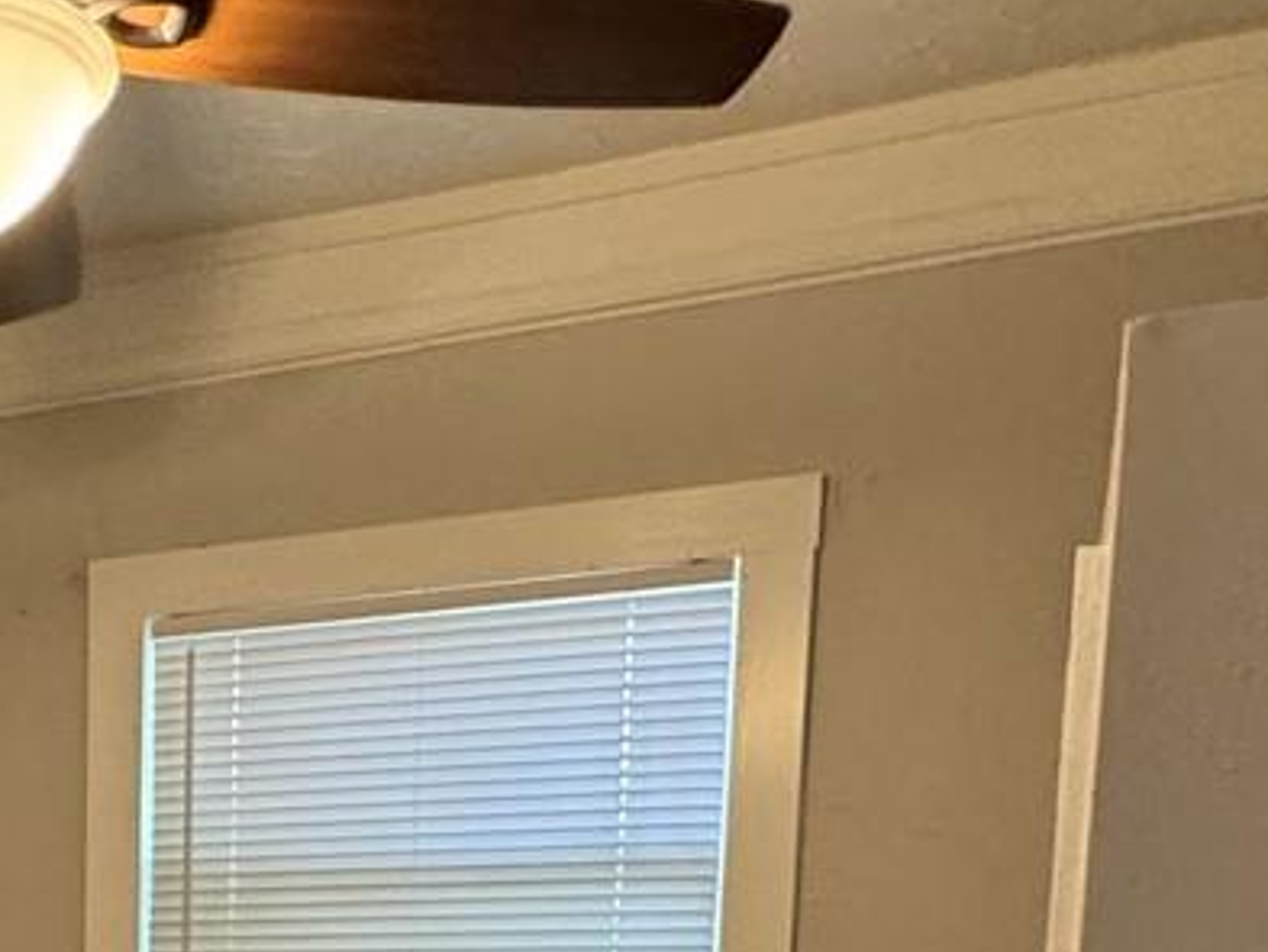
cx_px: -103
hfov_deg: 30.5
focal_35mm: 57
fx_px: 2089
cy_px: 1359
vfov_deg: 22.0
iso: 400
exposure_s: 1/60
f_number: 2.2
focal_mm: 2.22
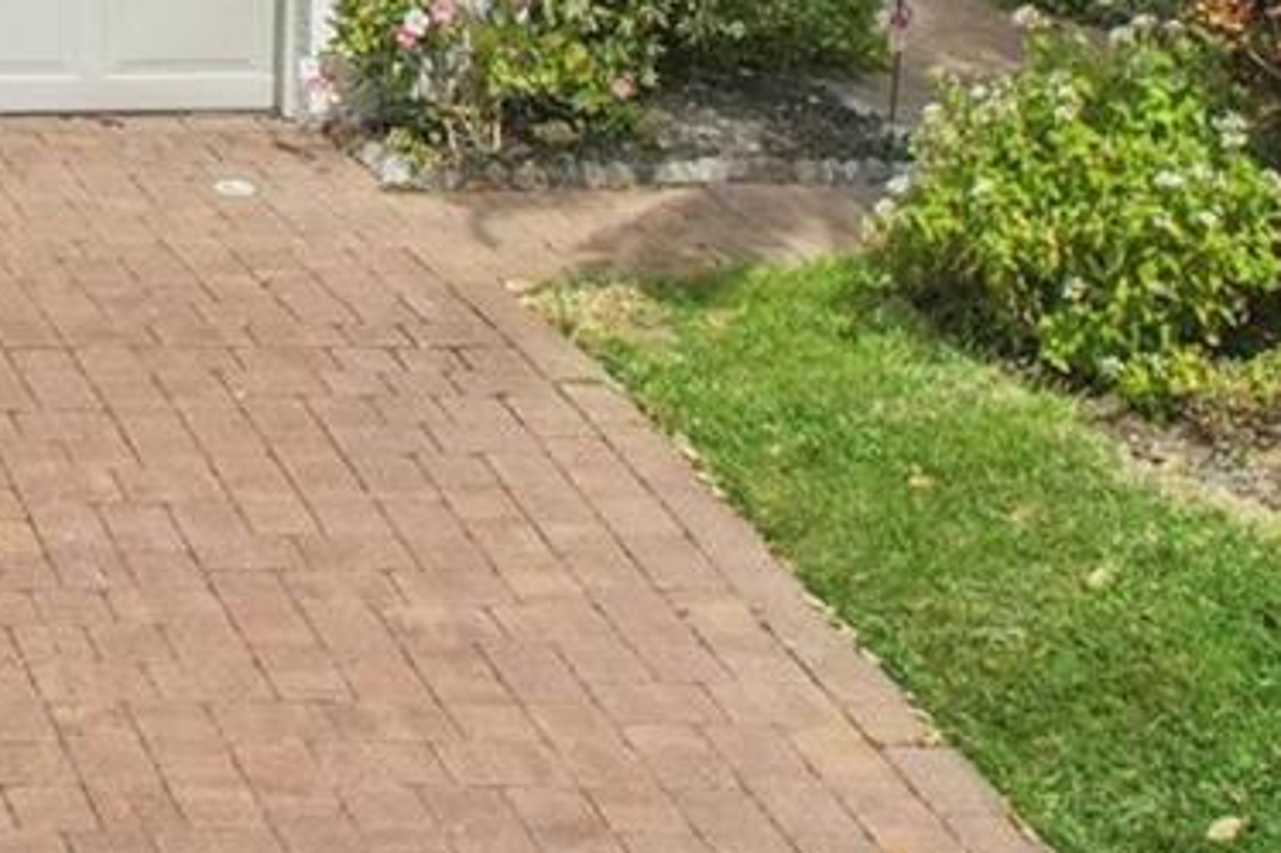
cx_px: -901
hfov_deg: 18.0
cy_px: -808
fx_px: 3343
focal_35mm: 94
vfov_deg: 12.8
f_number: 2.8
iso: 400
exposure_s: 1/2500
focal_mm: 8.4
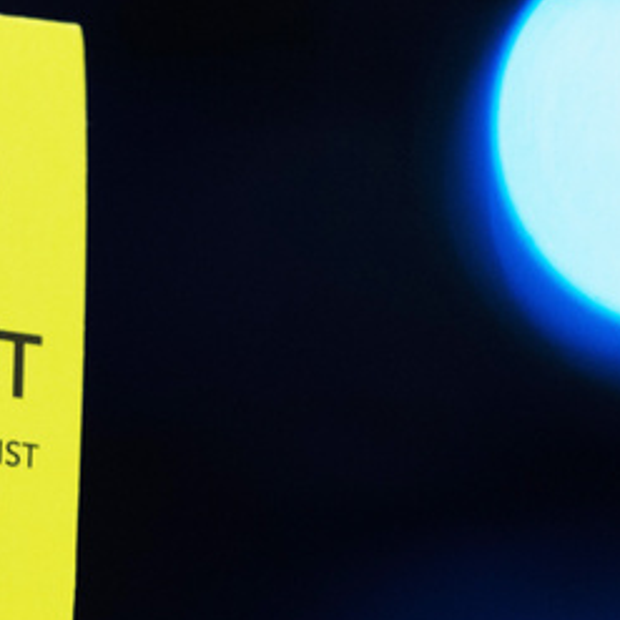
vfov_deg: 2.8
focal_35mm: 630
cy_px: 526
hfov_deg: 2.8
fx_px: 12766
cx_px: 13
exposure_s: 1/160
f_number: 2.8
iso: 2000
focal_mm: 179
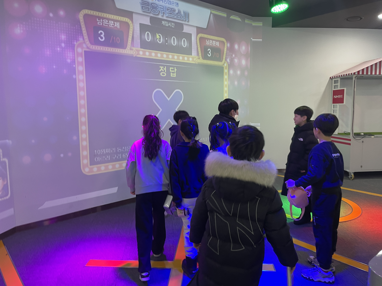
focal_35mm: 26
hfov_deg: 67.3
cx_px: 191
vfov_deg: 53.1
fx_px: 287
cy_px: 143
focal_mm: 4.2
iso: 125
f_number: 1.6
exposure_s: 1/60
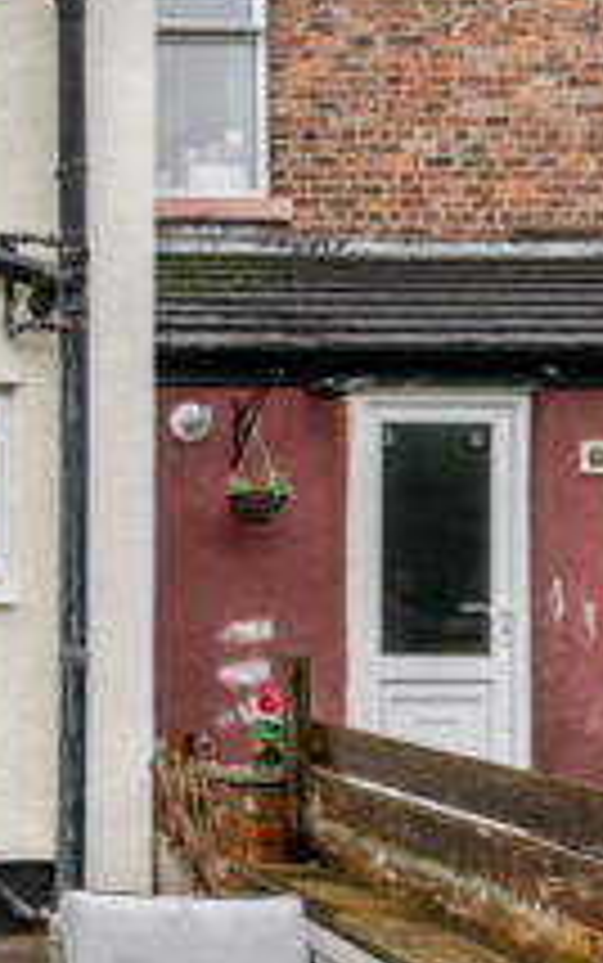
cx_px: -317
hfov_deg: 21.4
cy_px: 380
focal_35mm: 50
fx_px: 1313
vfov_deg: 40.1
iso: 250
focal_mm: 16
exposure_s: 1/100
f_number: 7.1
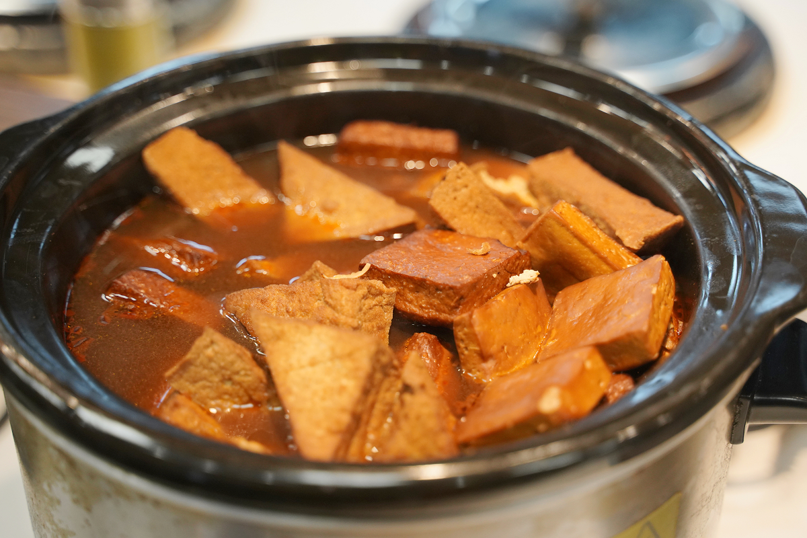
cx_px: 404
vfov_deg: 24.2
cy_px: 269
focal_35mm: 56
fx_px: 1255
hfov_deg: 35.6
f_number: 2.8
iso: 1600
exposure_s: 1/160
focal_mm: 56
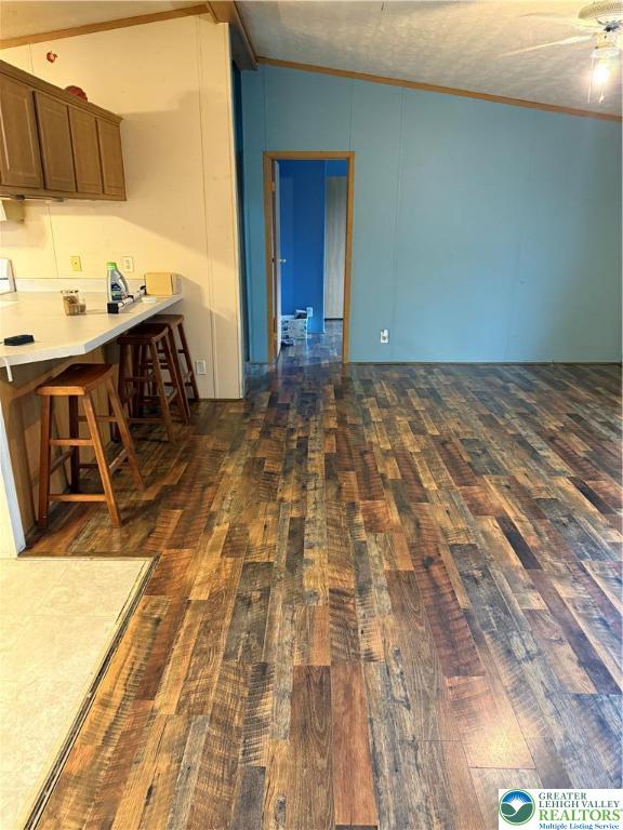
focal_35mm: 24
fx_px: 576
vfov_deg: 71.6
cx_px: 312
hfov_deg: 56.8
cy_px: 415
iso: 800
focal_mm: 6.76
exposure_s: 1/60
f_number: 1.78
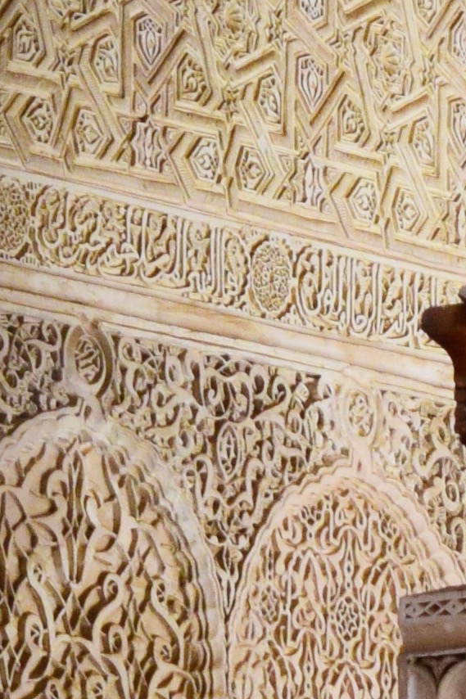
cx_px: 865
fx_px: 10644
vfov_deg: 3.7
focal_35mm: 548
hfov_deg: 2.5
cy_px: -682
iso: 400
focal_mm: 52
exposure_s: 1/200
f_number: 7.1
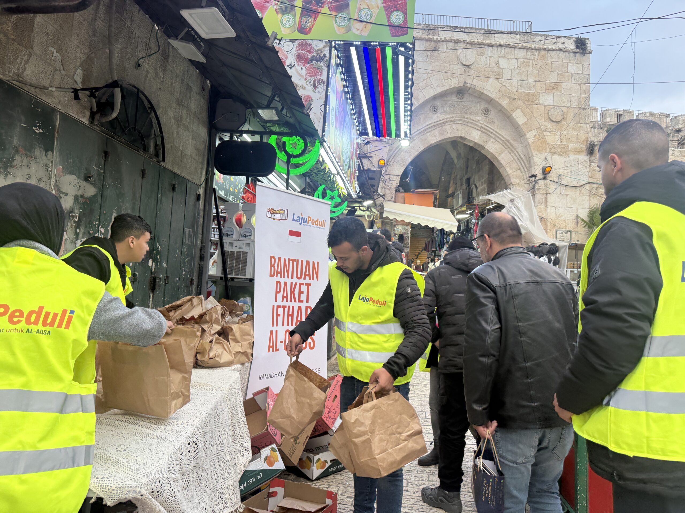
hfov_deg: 71.6
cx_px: 342
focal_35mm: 24
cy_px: 256
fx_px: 475
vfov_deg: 56.8
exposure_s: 1/243
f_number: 1.78
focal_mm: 6.76
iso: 100
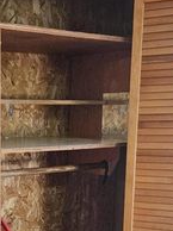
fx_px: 508
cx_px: 18
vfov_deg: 24.3
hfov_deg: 19.0
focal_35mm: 76
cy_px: 242
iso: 640
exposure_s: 1/170
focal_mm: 5.4
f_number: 1.8
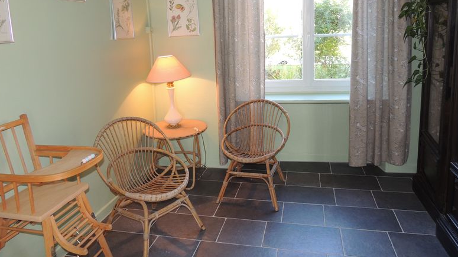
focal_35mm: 27
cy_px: 85
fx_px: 328
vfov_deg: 42.3
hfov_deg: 69.9
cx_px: 228
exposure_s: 1/40
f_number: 3
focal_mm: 4.3
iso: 180
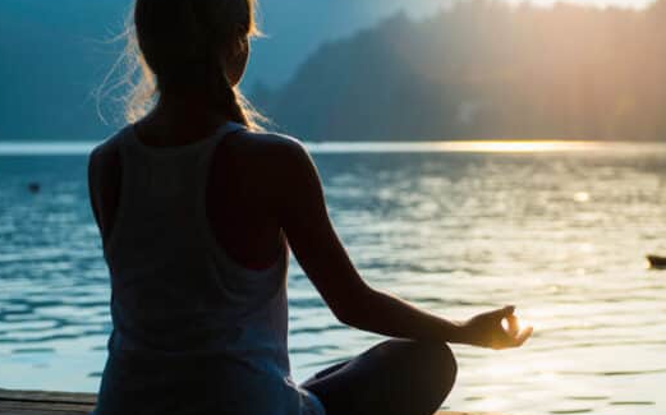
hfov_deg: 22.5
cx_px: 417
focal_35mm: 92
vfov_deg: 14.2
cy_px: 205
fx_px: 1669
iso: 100
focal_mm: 58
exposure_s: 1/1250
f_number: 3.2
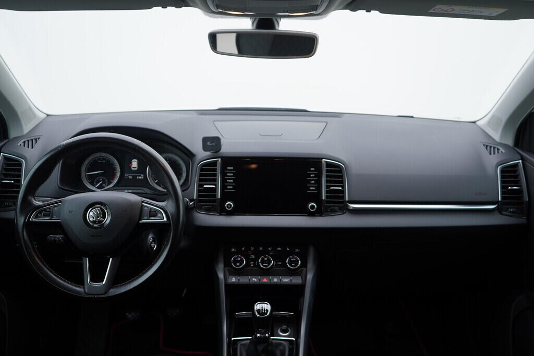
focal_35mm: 36
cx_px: 267
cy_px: 178
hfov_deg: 53.1
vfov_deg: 36.9
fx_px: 534
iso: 125
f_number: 3.2
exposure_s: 1/50
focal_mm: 24
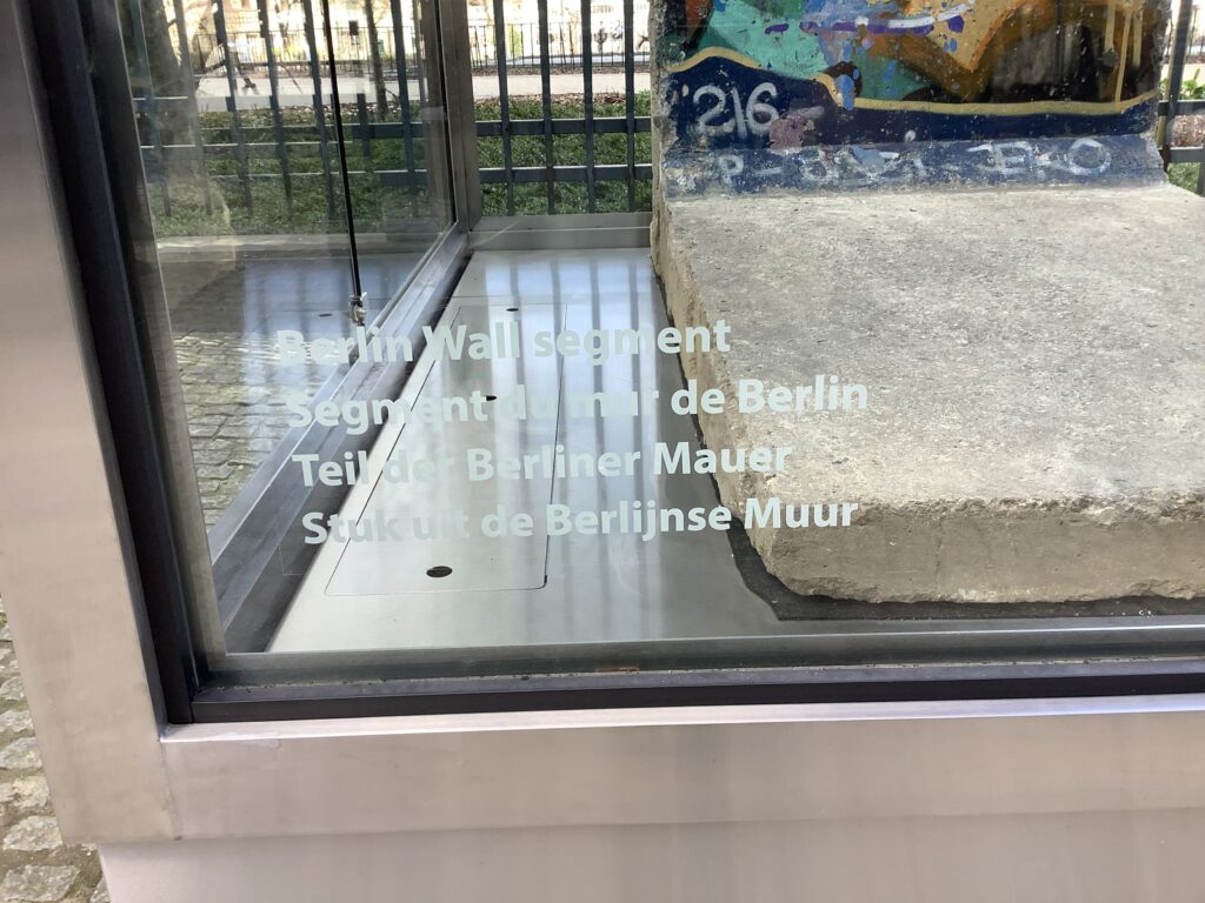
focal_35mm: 31
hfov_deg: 58.4
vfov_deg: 45.4
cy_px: 452
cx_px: 602
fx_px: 1079
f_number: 2.4
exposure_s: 1/120
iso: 32
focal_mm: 3.3
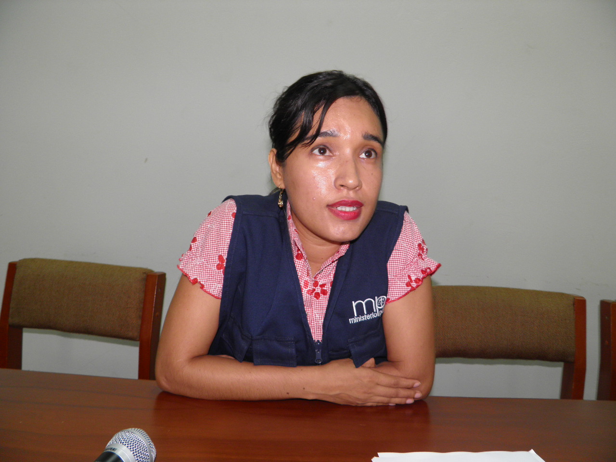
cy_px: 231
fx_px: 498
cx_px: 308
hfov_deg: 63.4
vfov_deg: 49.7
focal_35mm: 28
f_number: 2.8
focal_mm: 4.9
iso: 100
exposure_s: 1/30
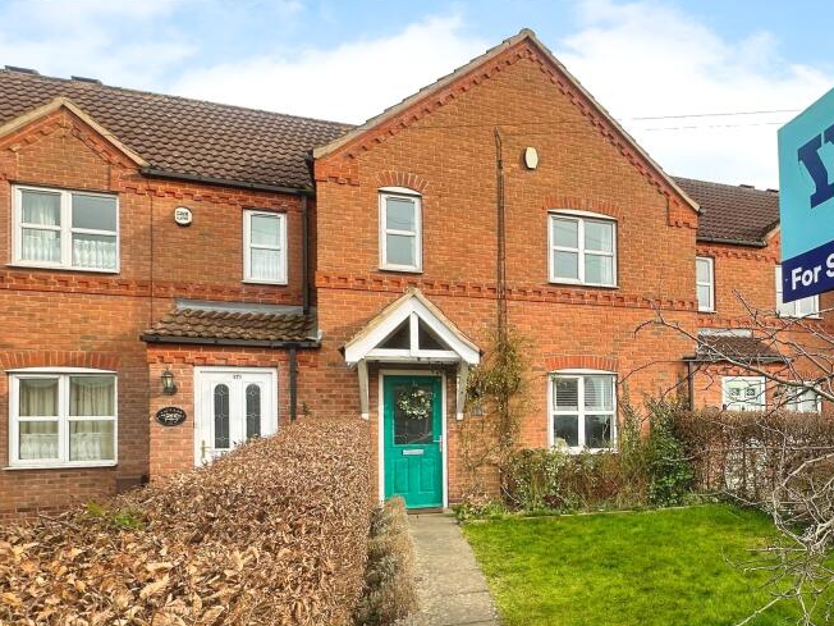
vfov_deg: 61.0
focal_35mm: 22
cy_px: 289
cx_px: 613
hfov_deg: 71.8
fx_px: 530
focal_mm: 2.22
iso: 40
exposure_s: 1/461
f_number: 2.2
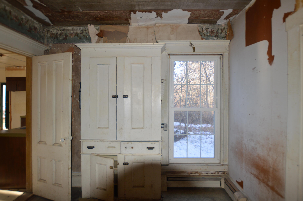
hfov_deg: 90.1
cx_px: 152
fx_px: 151
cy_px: 100
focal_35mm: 18
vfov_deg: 67.3
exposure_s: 1/60
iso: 100
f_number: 3.5
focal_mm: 12
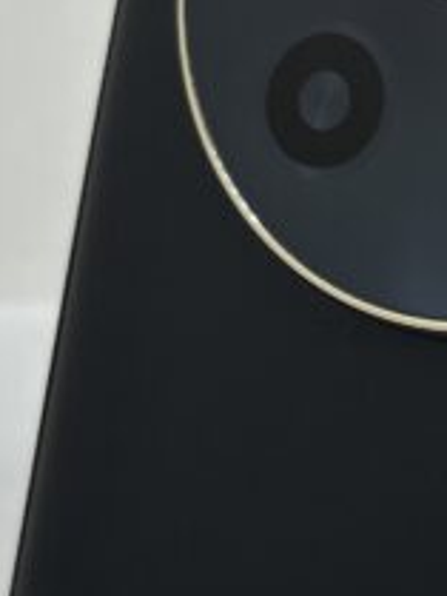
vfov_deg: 16.6
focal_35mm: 116
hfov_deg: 12.4
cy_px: 592
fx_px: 1995
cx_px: 578
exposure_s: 1/100
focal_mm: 5.96
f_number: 1.6
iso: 40
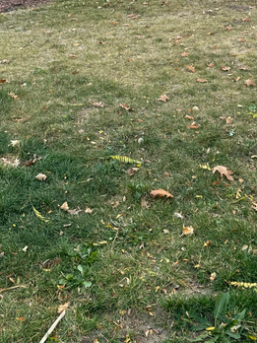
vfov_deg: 34.1
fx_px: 525
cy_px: 32
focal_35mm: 53
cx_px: 156
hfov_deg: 27.5
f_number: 1.78
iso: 64
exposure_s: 1/147
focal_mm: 6.86
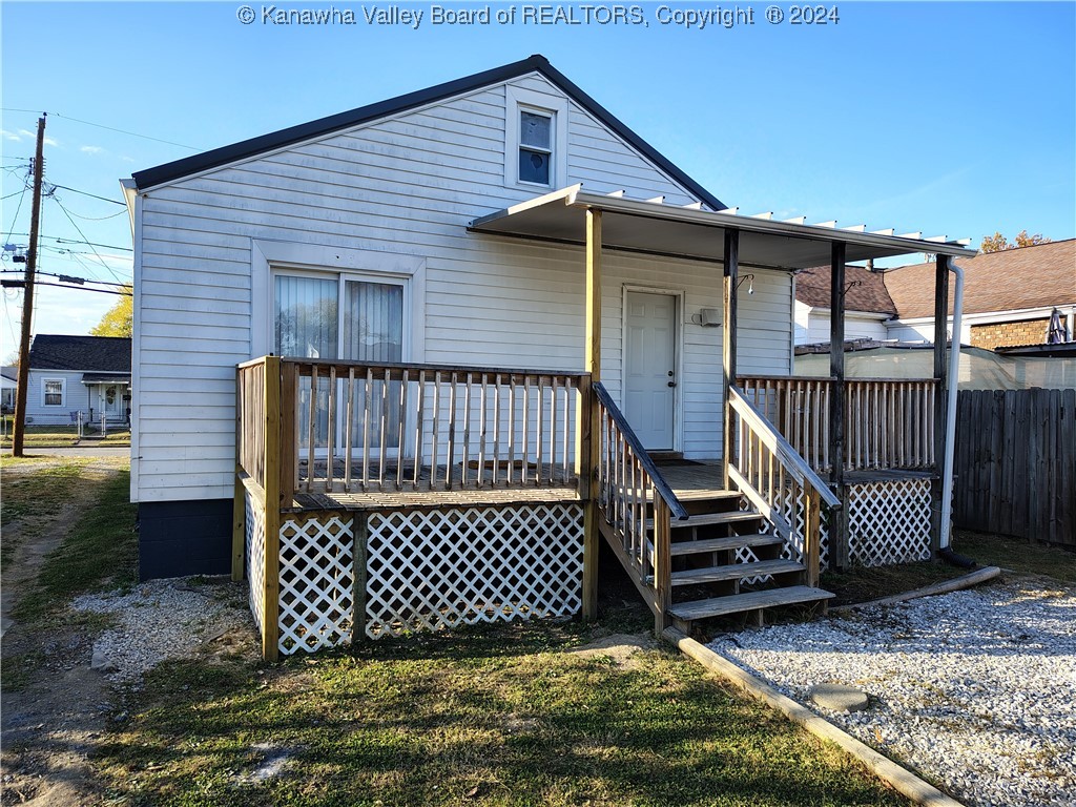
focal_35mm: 24
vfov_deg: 56.8
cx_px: 538
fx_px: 746
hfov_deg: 71.6
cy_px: 404
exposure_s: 1/476
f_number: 1.8
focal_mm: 5.56
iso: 100
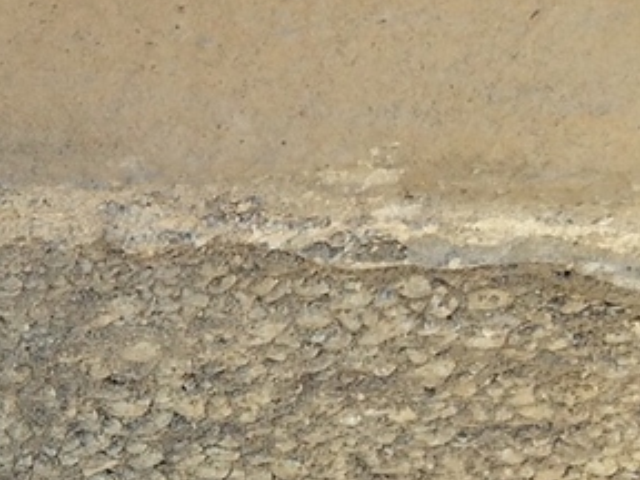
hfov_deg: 12.7
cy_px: 262
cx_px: -684
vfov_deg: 11.1
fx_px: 2477
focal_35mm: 134
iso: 32
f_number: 2.2
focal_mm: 4.15
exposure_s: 1/120
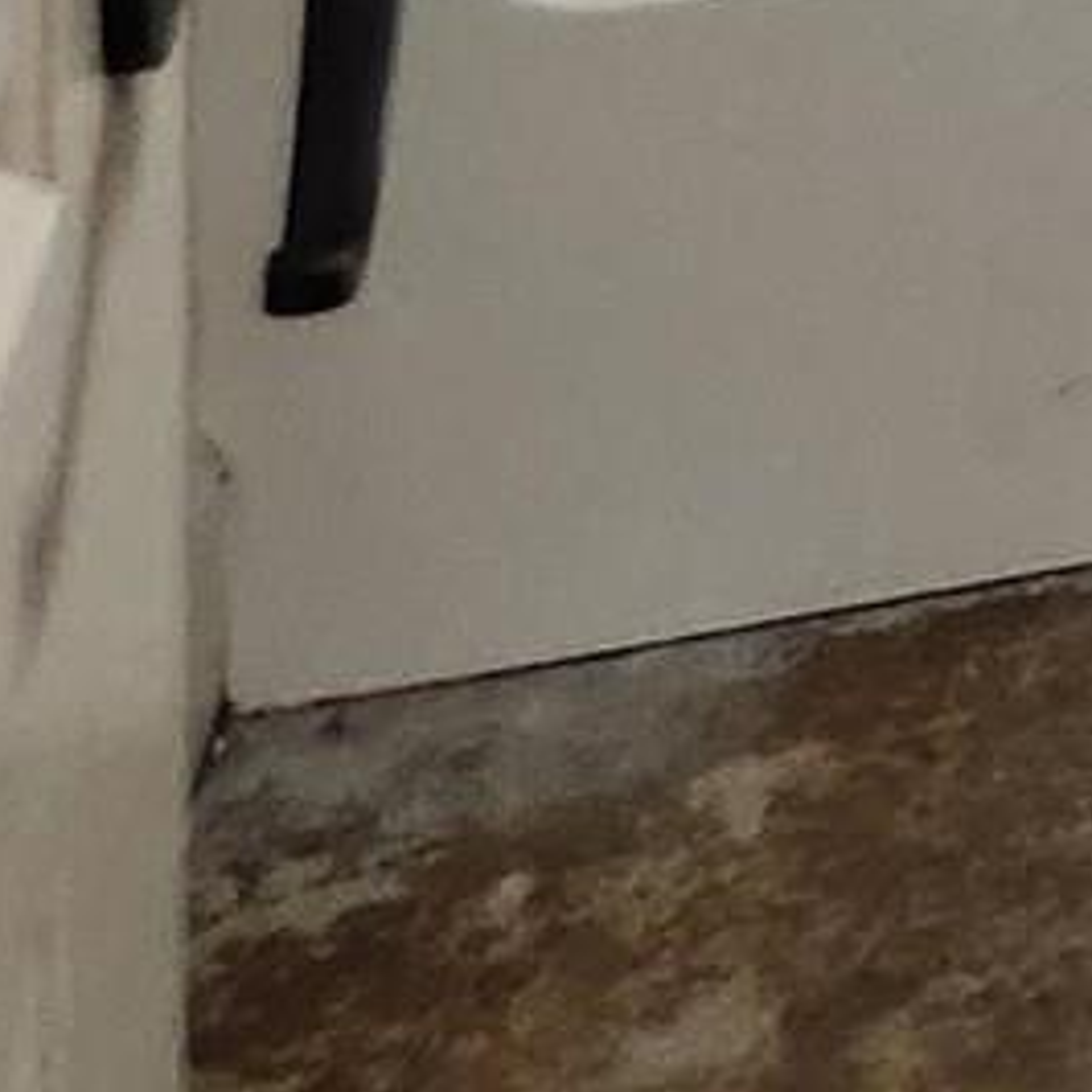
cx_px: 3260
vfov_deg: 7.6
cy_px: -2911
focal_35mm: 176
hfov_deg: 8.4
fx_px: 6282
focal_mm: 5.4
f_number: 1.8
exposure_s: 1/120
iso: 200
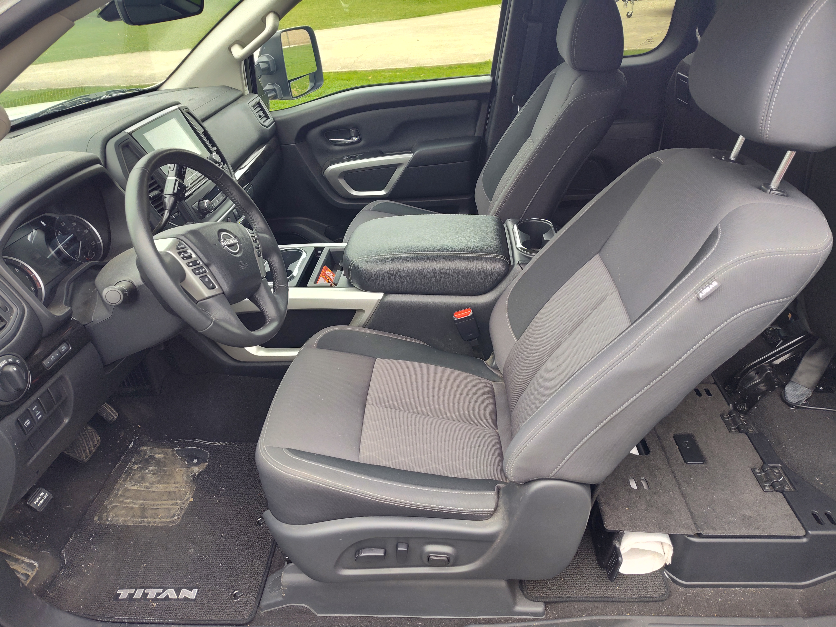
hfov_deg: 73.9
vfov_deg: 58.9
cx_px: 418
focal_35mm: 23
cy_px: 314
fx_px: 555
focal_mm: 5.56
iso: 139
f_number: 1.8
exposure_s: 1/200
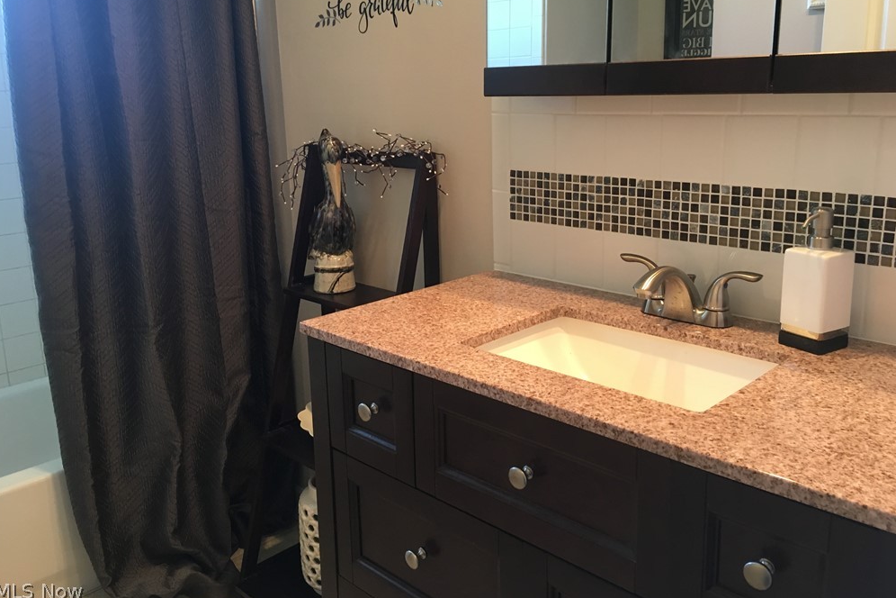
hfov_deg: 60.3
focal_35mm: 31
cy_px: 260
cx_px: 450
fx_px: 771
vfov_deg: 42.2
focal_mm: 4.15
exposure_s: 1/30
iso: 100
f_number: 2.2
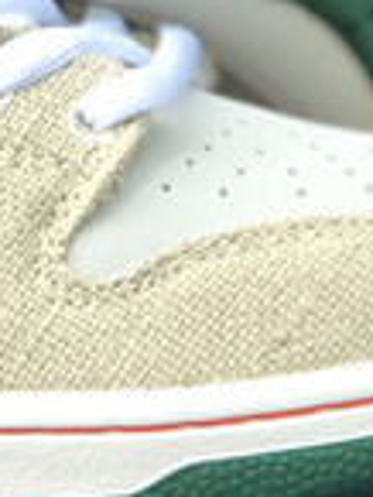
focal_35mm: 291
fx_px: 4175
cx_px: -34
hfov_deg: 5.1
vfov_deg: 6.8
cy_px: -105
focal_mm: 6.6
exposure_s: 1/50
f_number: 2.8
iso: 25
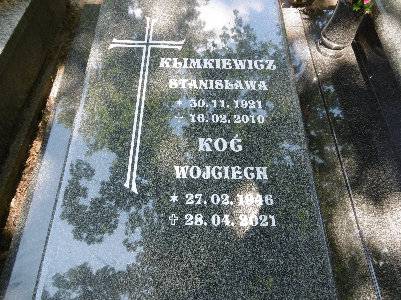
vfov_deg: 56.8
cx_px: 200
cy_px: 150
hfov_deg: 71.6
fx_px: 278
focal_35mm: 24
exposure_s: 1/80
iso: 100
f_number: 3.1
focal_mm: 4.3
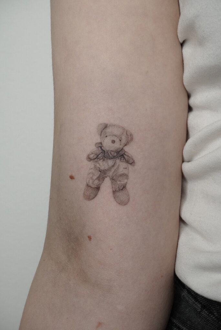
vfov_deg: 27.0
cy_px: 165
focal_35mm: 75
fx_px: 690
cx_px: 110
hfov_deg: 18.2
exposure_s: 1/80
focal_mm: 50
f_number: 10
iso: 1600
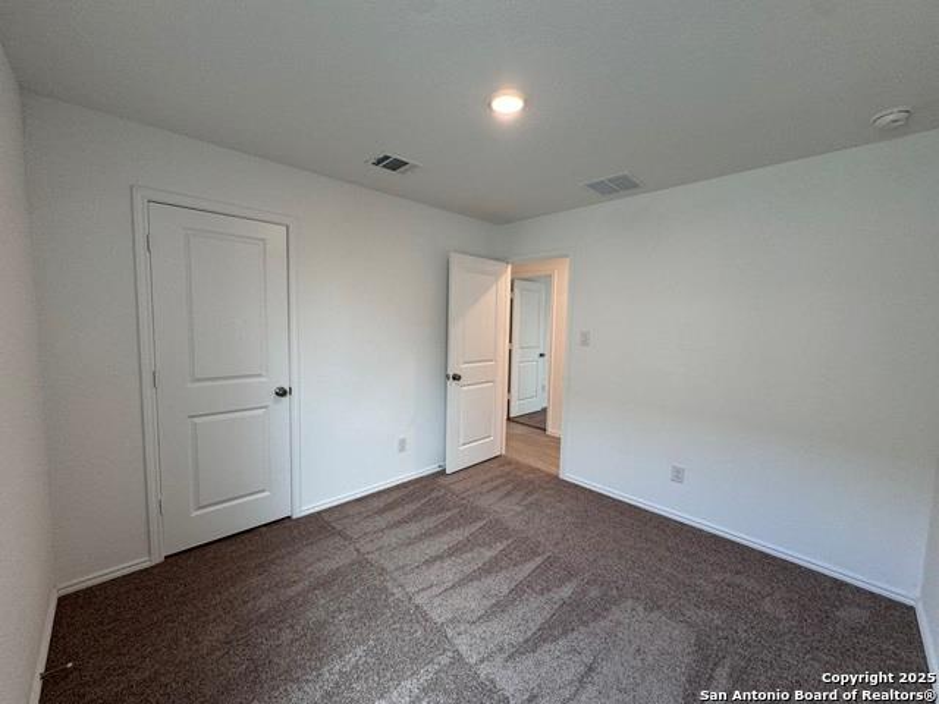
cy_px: 352
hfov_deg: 102.1
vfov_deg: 85.7
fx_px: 380
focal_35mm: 14
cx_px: 470
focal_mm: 2.22
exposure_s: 1/120
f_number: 2.2
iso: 160
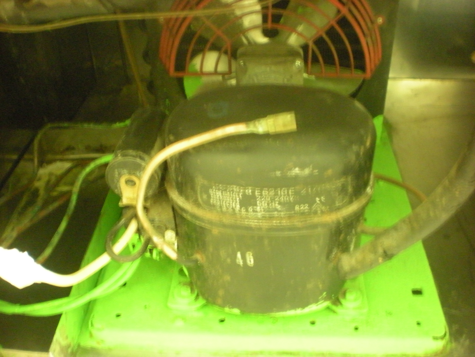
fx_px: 521
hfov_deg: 49.0
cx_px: 238
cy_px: 178
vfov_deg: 37.7
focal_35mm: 38
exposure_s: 1/4.6
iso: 800
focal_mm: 6.3
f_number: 3.1
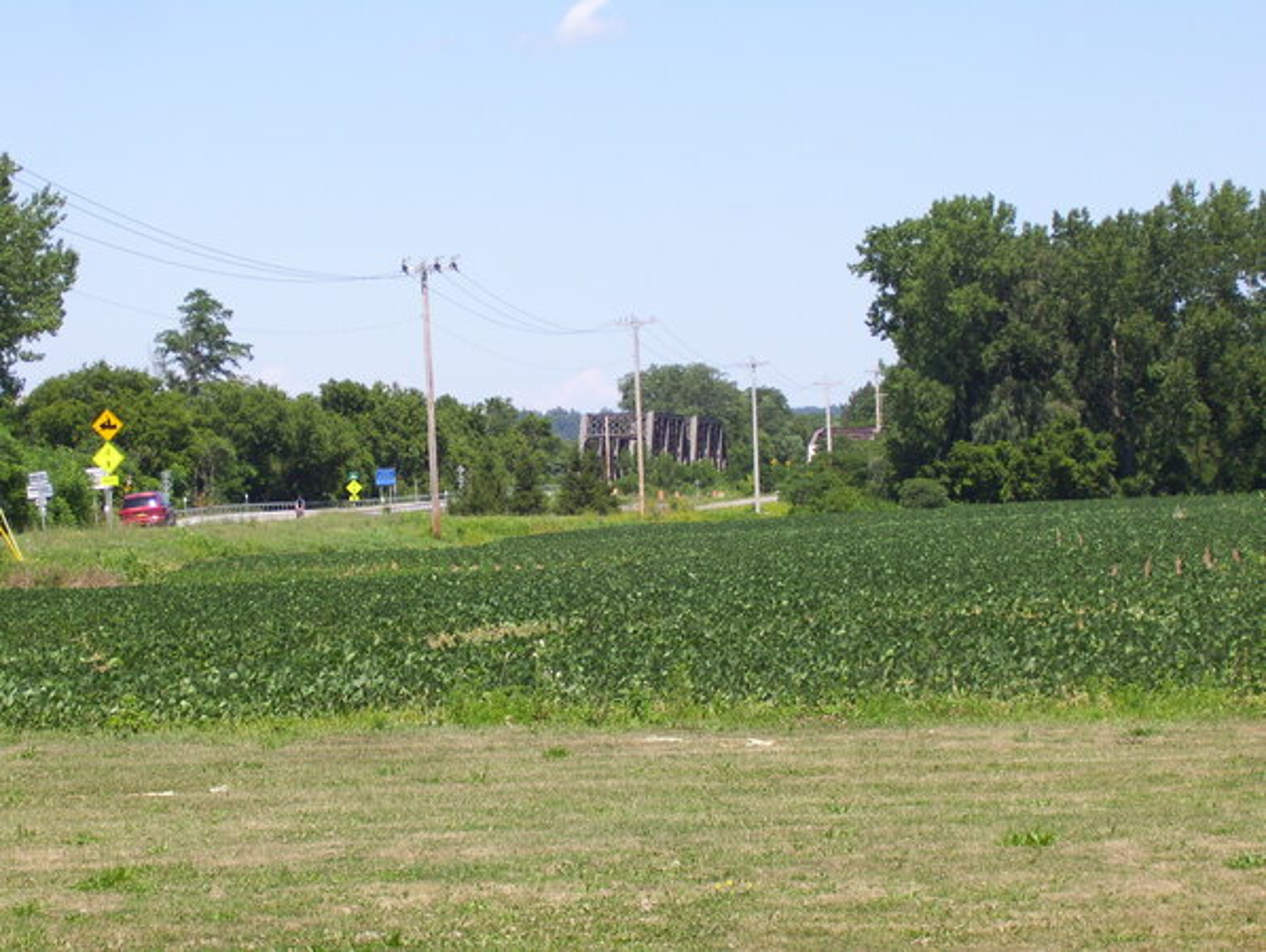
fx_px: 3955
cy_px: 476
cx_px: 633
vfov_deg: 13.7
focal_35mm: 108
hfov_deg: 18.2
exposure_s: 1/500
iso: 80
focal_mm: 18
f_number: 4.6
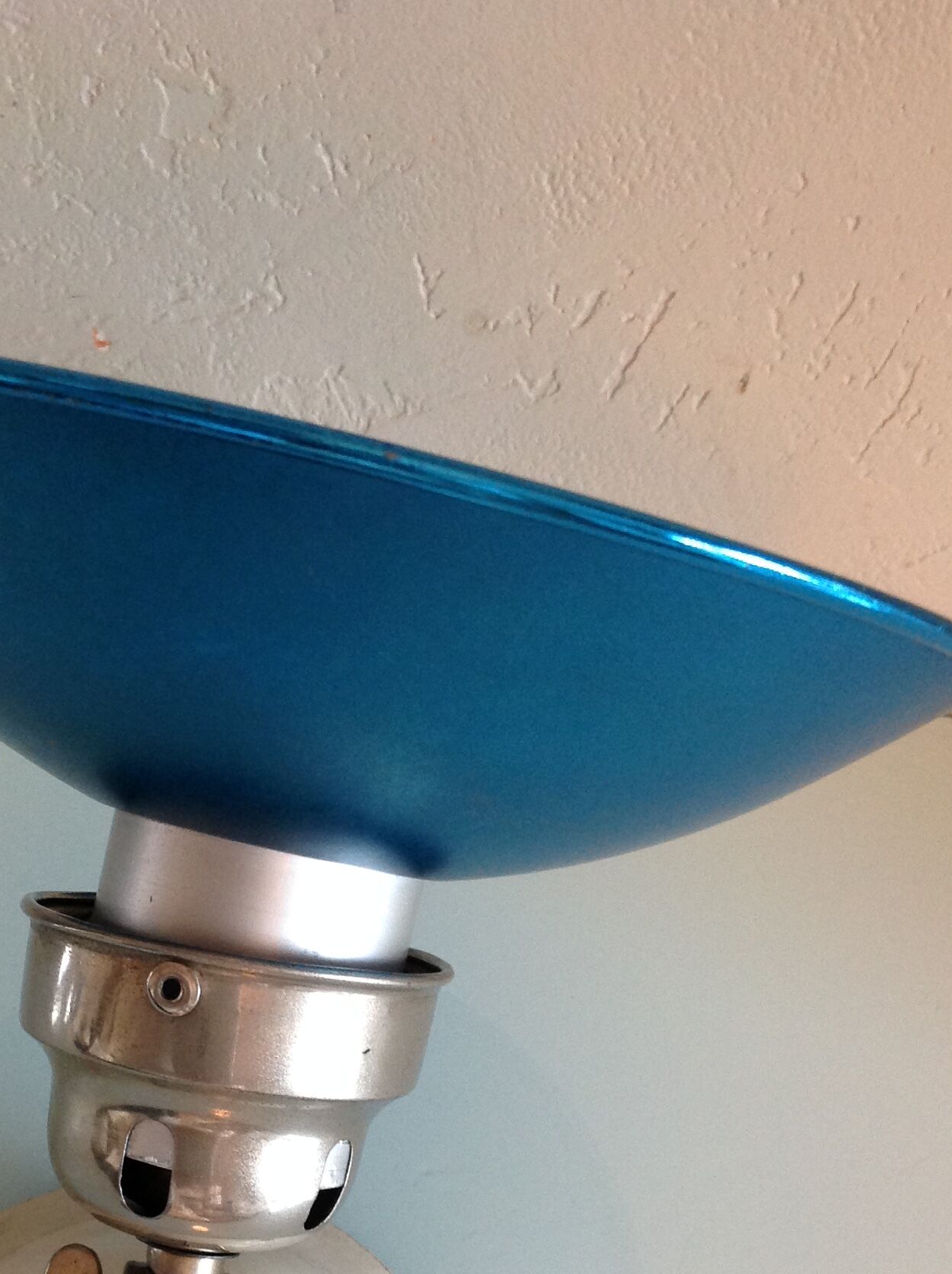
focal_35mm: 54
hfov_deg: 26.8
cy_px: 971
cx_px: 335
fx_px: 1985
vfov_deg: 34.8
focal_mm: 4.28
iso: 160
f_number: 2.4
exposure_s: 1/15
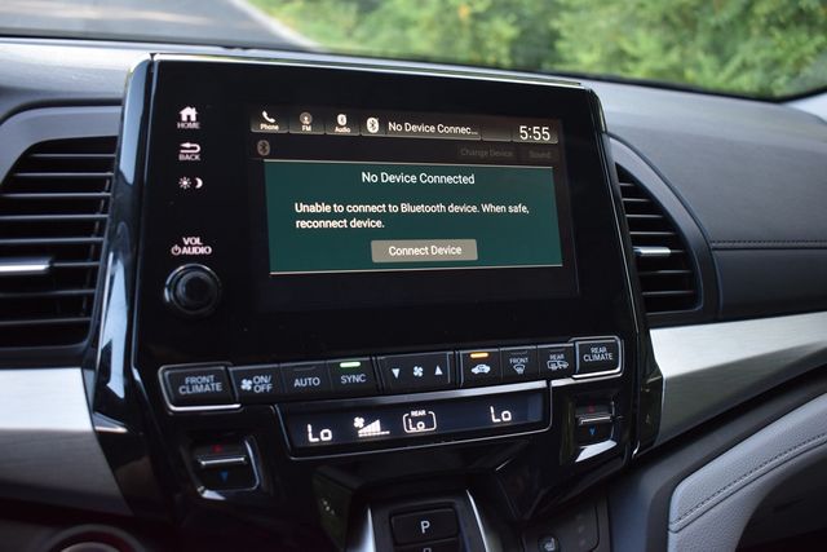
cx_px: 414
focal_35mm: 34
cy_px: 276
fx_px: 793
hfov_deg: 55.1
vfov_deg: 38.4
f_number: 3.8
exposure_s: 1/125
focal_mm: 23
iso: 1000
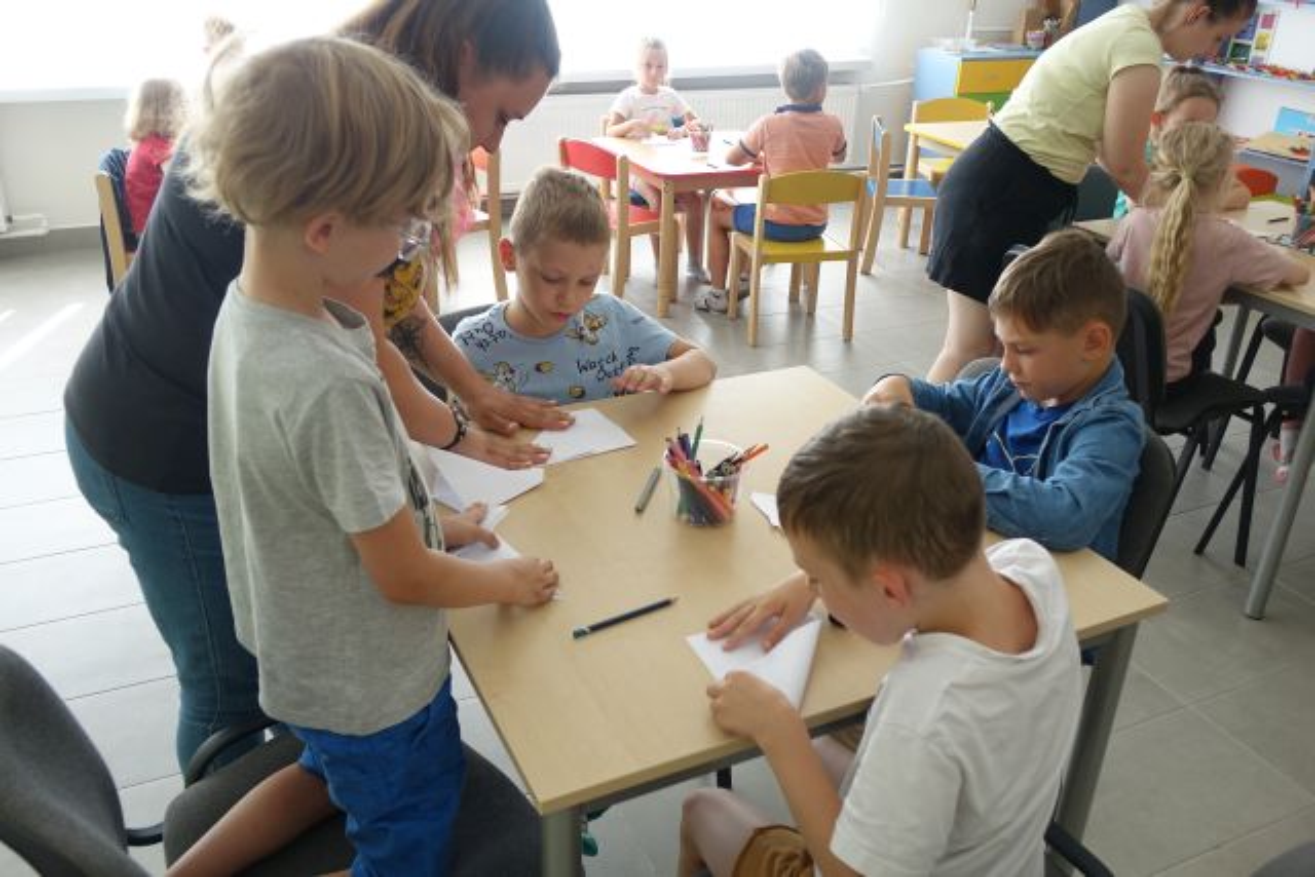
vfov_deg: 43.6
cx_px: 658
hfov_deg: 61.9
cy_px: 438
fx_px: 1096
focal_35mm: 30
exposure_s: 1/80
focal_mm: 11.13
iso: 125
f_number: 2.8
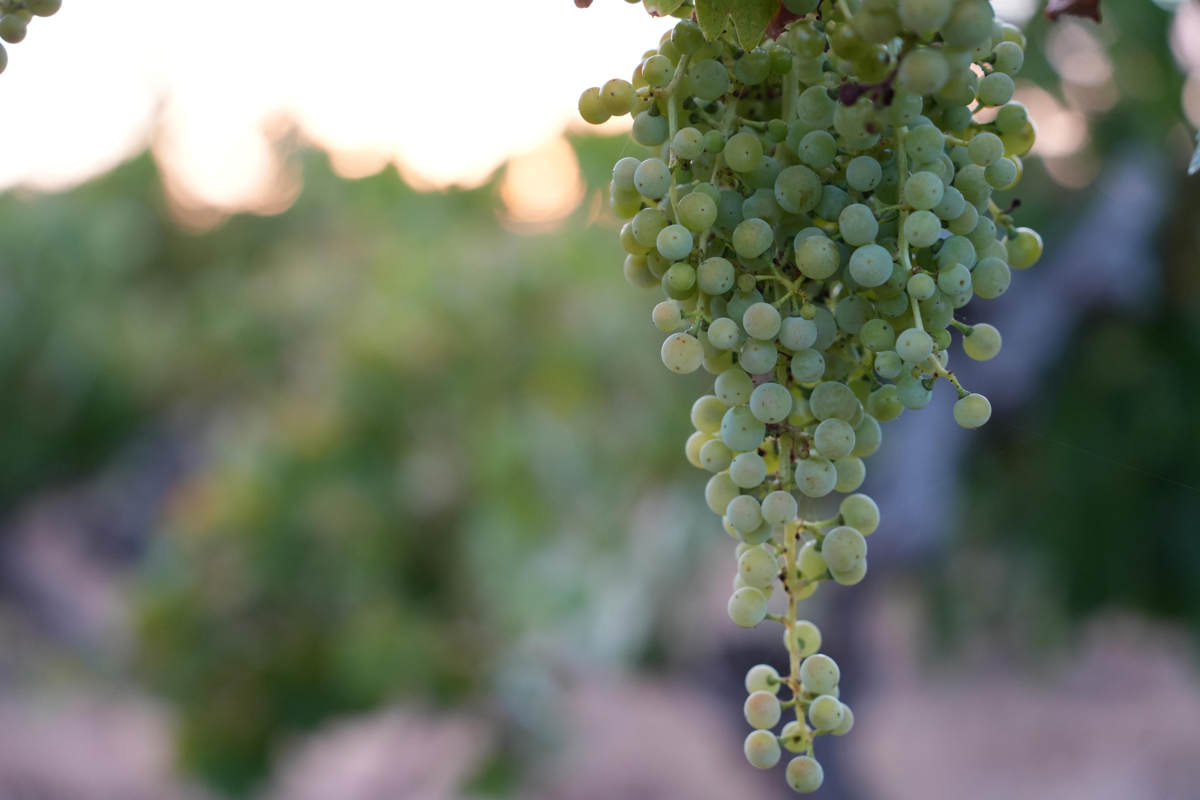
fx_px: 3366
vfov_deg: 13.6
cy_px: 400
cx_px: 600
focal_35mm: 101
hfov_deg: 20.2
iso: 2000
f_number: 4.5
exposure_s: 1/160
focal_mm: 101
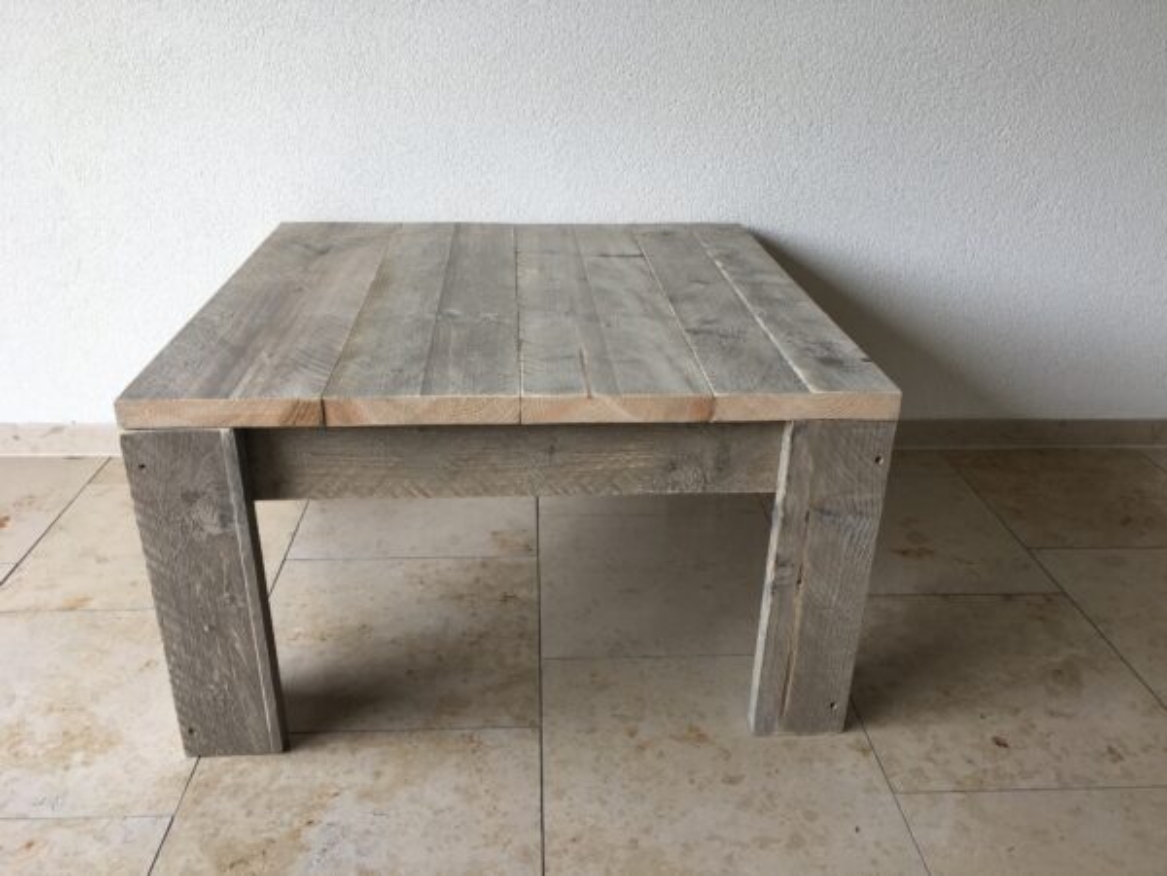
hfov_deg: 61.7
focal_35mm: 29
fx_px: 978
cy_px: 438
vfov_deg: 48.2
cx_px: 584
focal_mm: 4.15
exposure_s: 1/50
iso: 25
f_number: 2.2
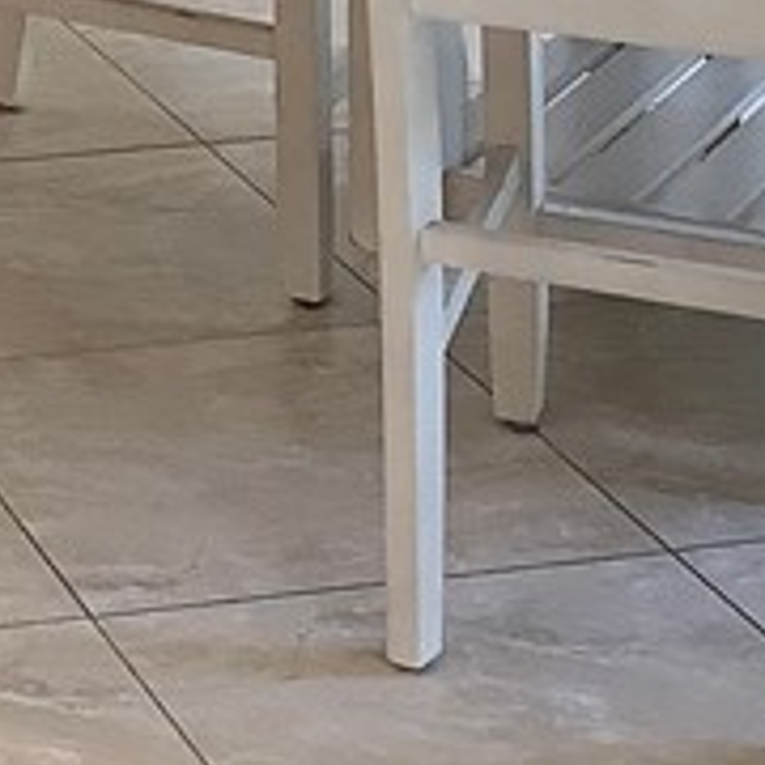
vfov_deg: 10.4
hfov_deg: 10.6
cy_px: -688
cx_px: -565
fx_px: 3900
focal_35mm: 156
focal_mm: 3.3
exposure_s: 1/60
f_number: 2.4
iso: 64
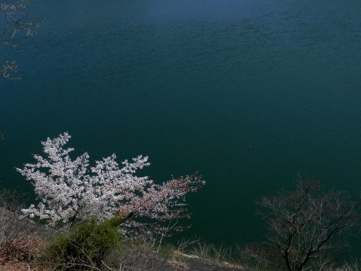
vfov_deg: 36.0
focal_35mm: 40
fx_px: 417
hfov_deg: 46.8
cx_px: 180
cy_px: 136
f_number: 10.4
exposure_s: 1/125
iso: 80
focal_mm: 7.3
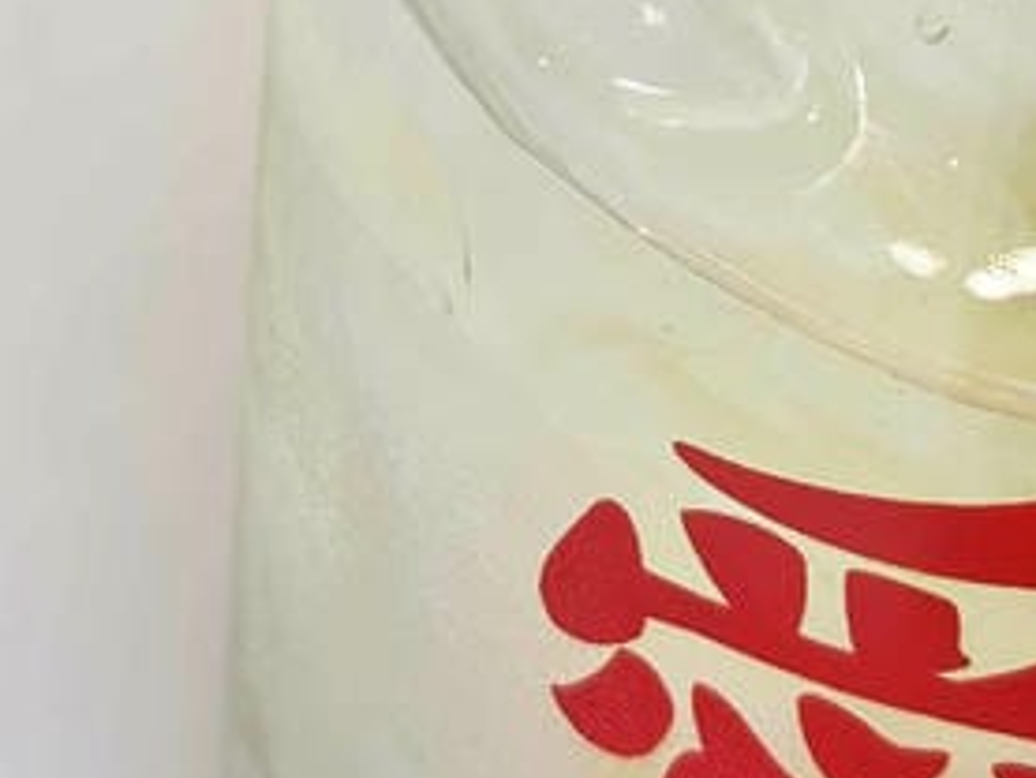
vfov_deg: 8.5
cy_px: -516
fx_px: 5060
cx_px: 598
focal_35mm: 169
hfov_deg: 11.7
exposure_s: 1/120
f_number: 2
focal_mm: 8.72
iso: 132
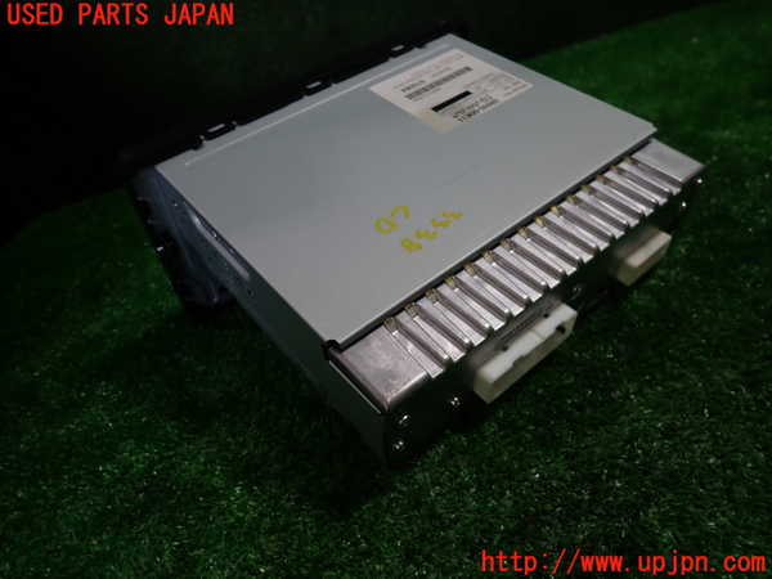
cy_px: 290
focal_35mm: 25
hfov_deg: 69.4
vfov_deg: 54.9
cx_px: 386
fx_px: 558
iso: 100
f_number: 2
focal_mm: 4.5
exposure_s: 1/100
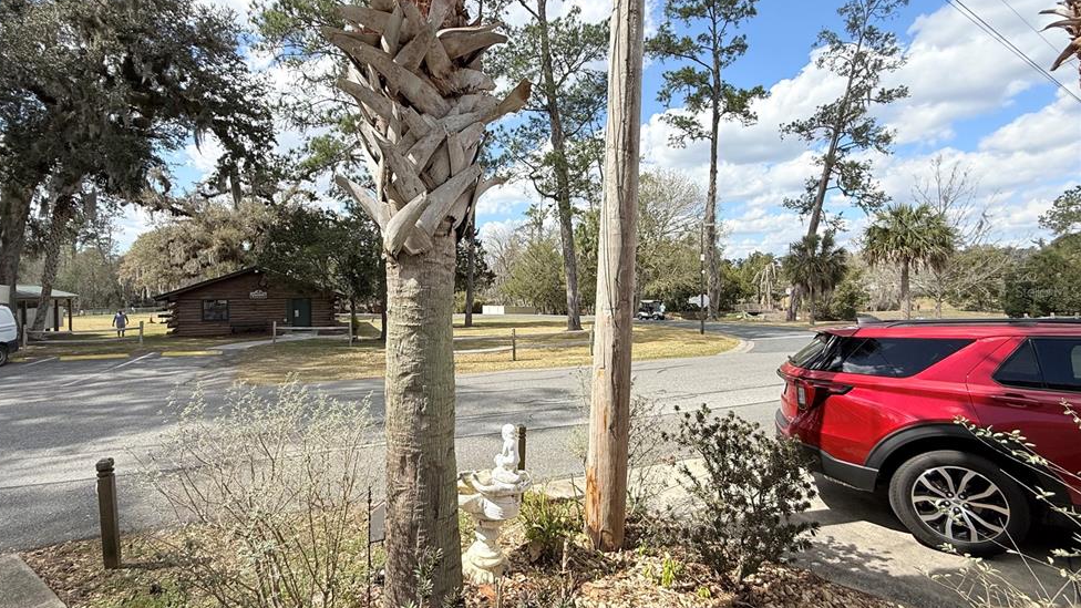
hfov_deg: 99.3
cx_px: 515
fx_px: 459
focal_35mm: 16
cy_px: 291
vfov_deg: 67.1
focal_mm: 2.22
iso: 50
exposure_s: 1/1464
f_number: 2.2
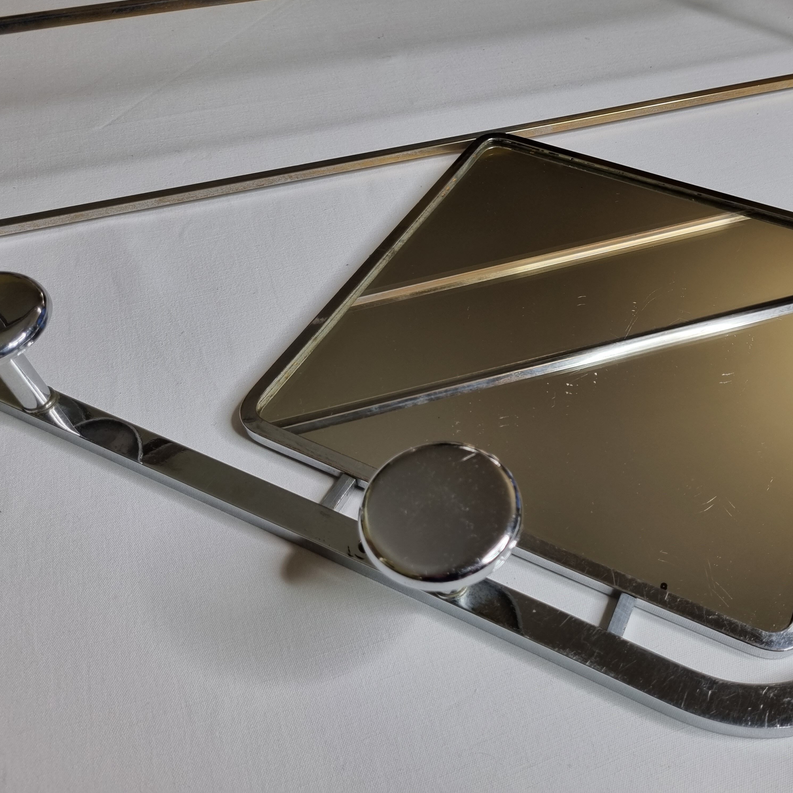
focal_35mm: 31
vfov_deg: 52.5
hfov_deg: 51.7
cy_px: 392
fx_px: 803
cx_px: 518
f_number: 1.8
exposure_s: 1/100
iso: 80
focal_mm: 5.4
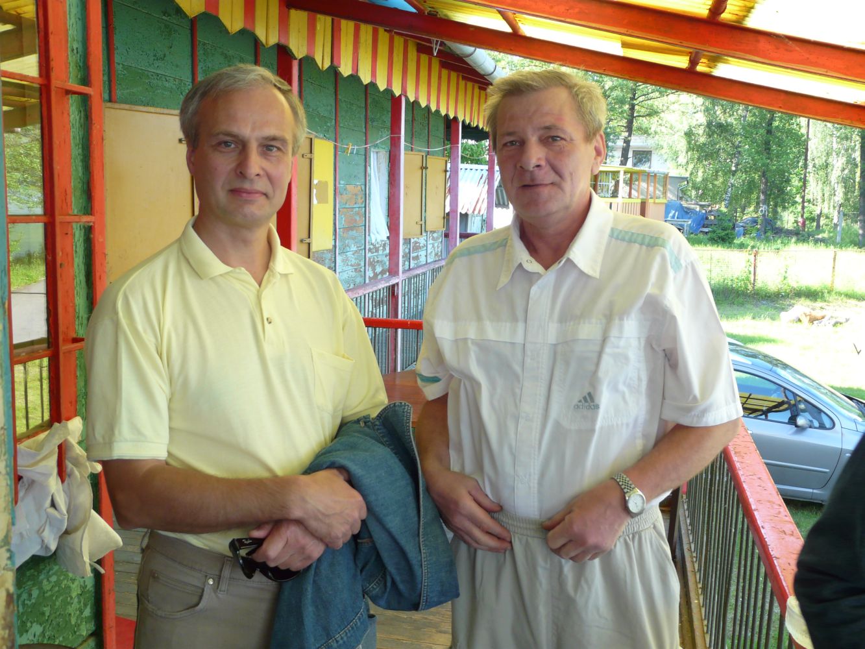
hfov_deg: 47.9
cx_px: 432
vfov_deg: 36.8
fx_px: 975
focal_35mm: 39
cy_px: 324
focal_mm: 6.4
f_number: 3.2
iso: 100
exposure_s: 1/60
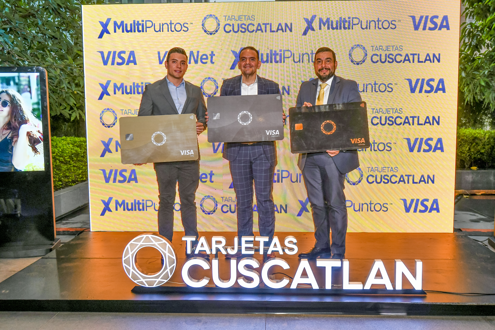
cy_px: 165
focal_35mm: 36
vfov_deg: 36.9
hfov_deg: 53.1
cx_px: 248
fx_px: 495
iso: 800
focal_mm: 24
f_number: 5.6
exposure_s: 1/100
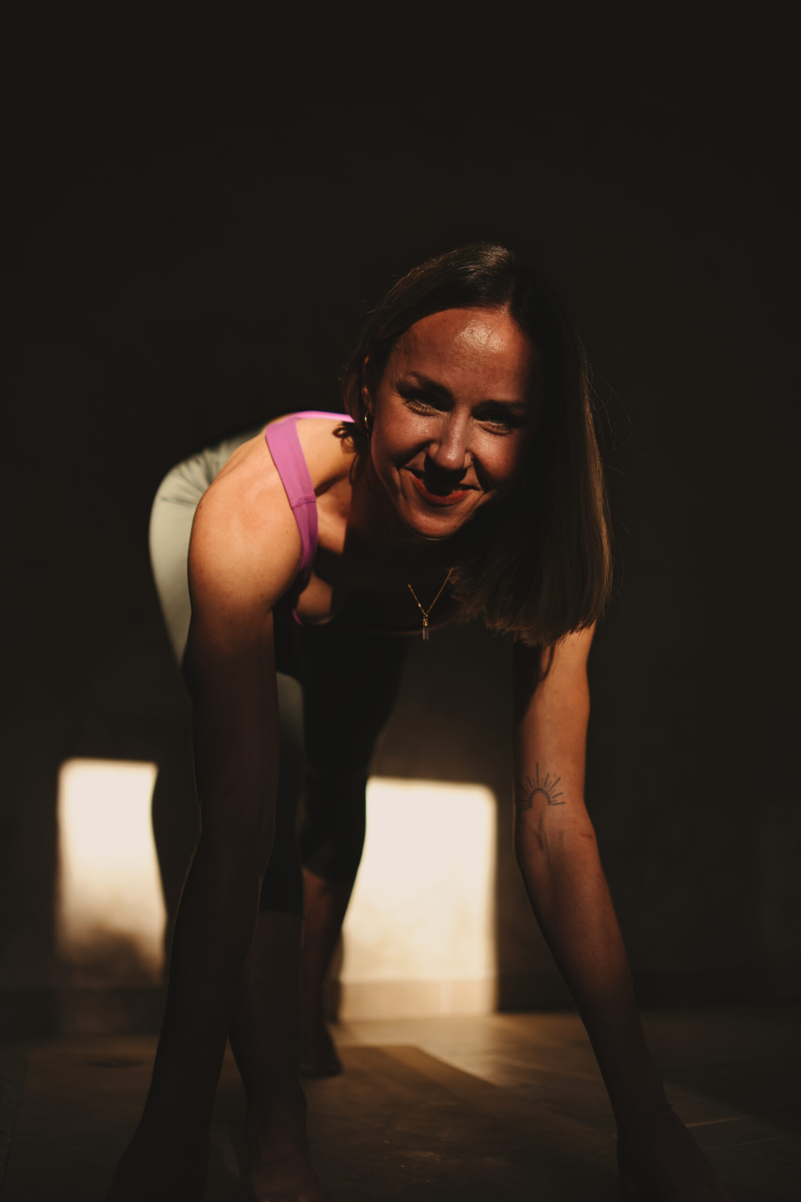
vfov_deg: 54.4
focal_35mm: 35
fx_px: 1168
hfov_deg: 37.9
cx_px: 400
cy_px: 601
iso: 125
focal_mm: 35
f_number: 2.2
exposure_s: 1/800
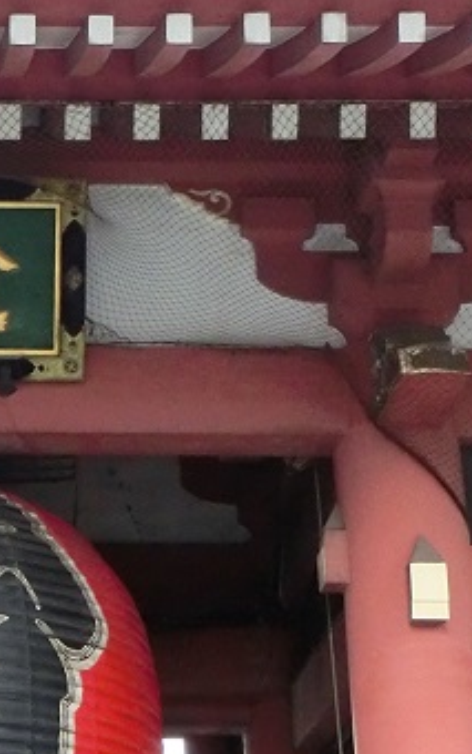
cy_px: 441
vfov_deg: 18.6
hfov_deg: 11.4
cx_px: -142
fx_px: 2301
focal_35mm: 112
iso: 800
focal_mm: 6.9
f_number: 4.1
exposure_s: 1/640
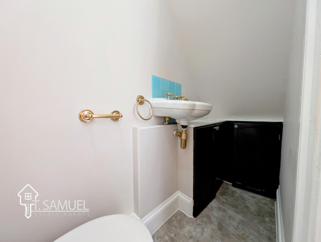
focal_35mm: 12
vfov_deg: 94.6
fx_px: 111
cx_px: 160
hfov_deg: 110.5
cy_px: 121
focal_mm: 2.23
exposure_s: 1/17.9
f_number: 1.95
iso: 62
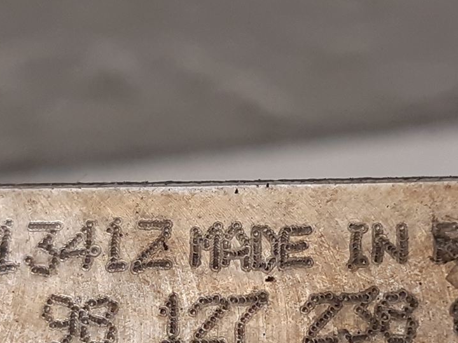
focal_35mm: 74
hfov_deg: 26.3
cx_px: 246
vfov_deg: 19.6
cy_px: 292
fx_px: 979
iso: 125
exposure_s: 1/50
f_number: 1.7
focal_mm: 3.93
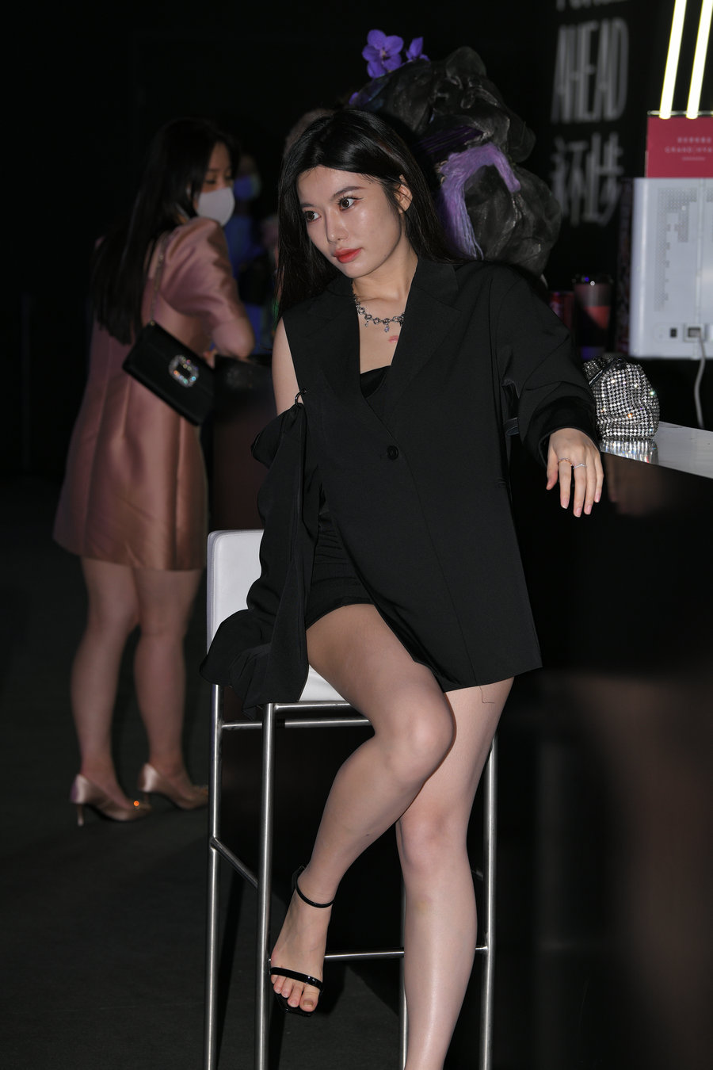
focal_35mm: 105
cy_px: 535
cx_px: 356
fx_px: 3119
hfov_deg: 13.0
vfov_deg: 19.5
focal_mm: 105
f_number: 5
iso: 400
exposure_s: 1/160
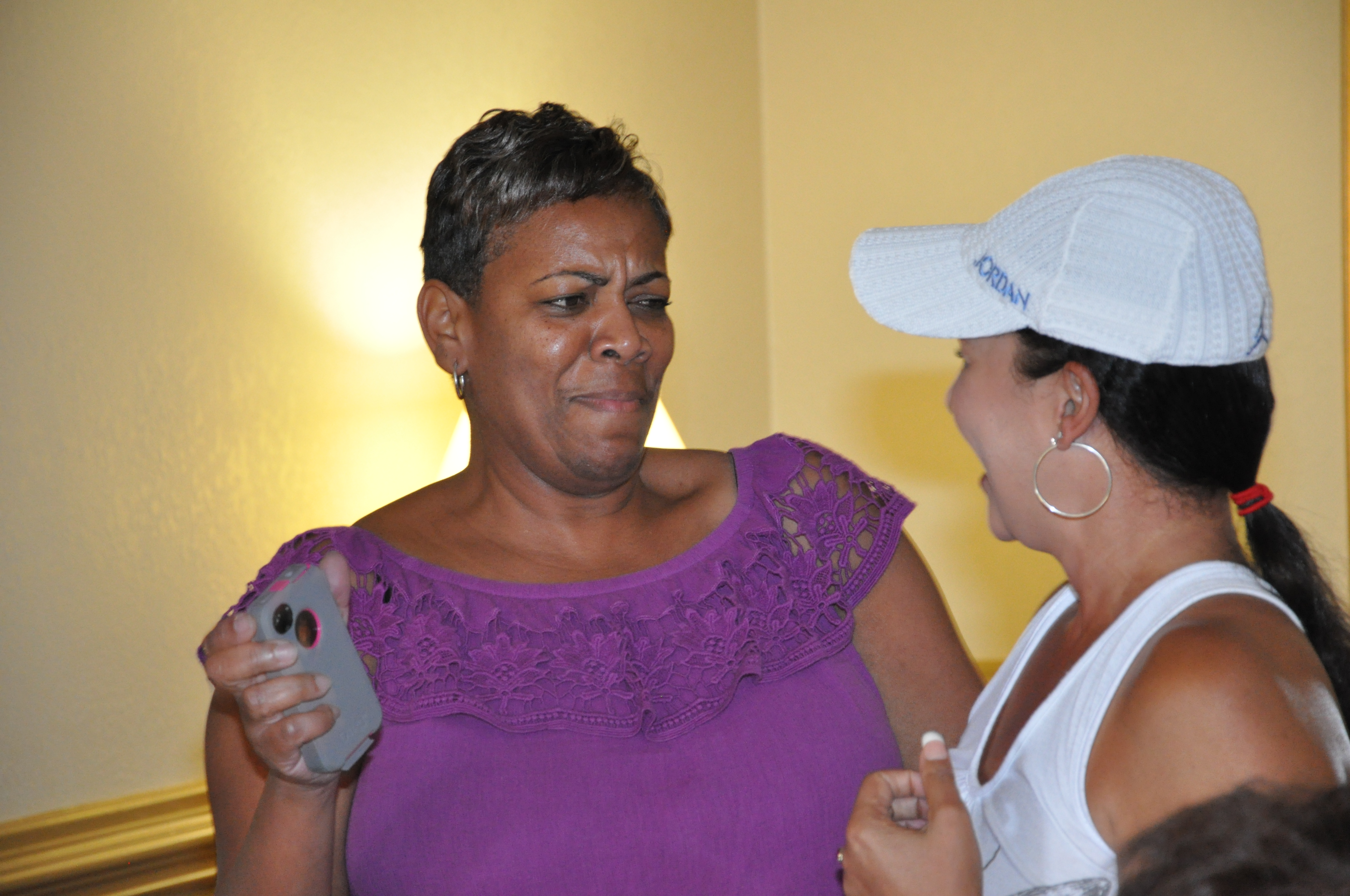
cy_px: 448
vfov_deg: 9.9
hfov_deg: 14.9
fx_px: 5169
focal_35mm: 138
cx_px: 675
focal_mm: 92
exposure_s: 1/60
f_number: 7.1
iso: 1600
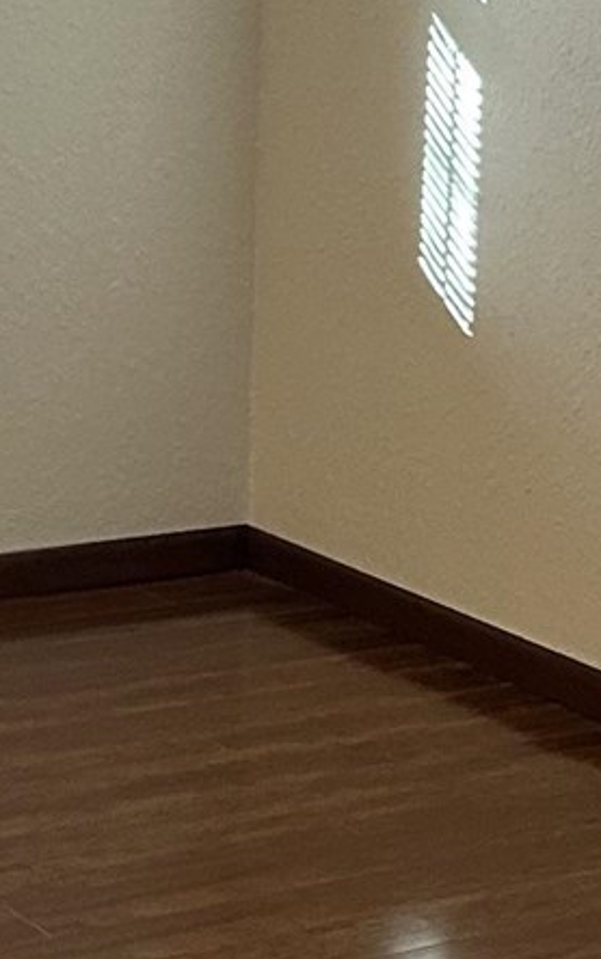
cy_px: 486
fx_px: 3455
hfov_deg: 9.9
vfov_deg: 15.8
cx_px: 497
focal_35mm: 132
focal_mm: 6.86
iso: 400
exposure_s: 1/60
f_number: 1.78
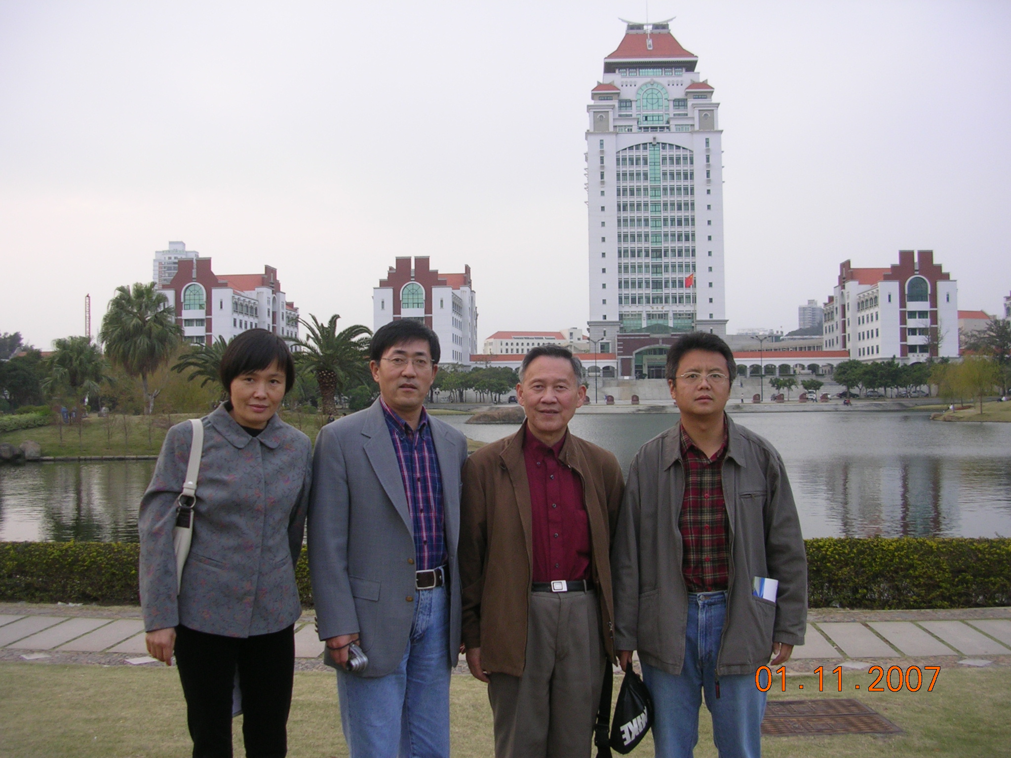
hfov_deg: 49.0
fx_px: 1110
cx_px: 506
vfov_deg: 37.7
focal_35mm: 38
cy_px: 379
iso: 50
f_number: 2.8
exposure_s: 1/83.6
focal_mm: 5.8
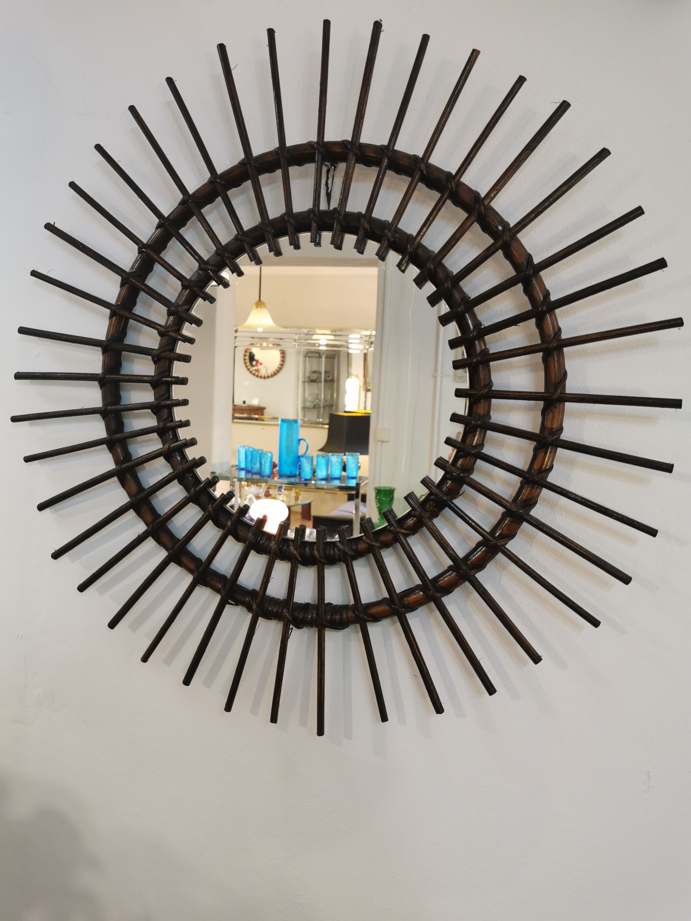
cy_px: 460
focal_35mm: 27
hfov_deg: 51.4
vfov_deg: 65.3
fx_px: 719
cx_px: 346
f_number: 1.8
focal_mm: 5.58
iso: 125
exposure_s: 1/50
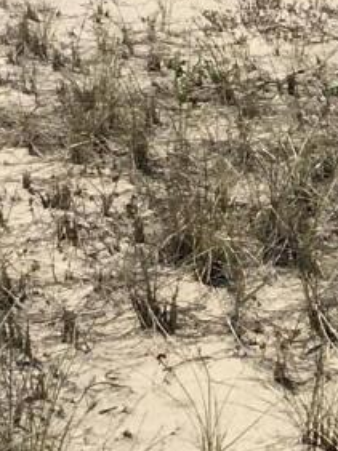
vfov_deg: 9.6
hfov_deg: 6.8
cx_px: 859
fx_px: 2686
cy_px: 16
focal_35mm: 206
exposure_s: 1/3344
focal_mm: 4.15
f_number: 2.2
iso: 25
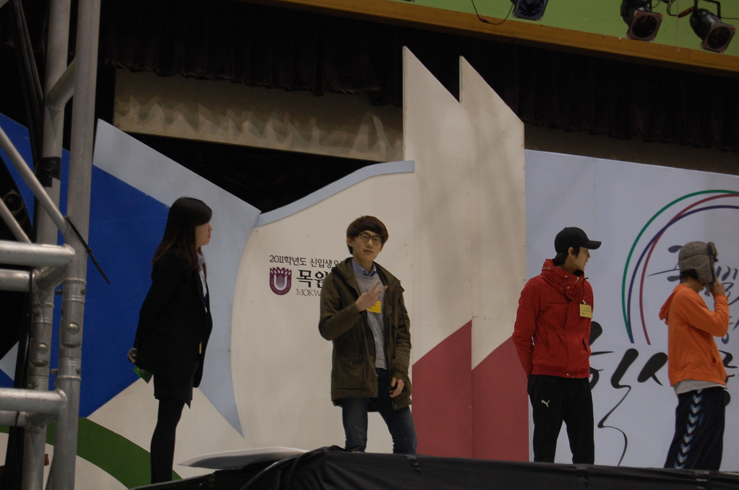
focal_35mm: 82
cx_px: 370
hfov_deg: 24.7
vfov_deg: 16.5
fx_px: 1691
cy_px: 245
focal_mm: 55
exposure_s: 1/30
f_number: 5.6
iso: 800
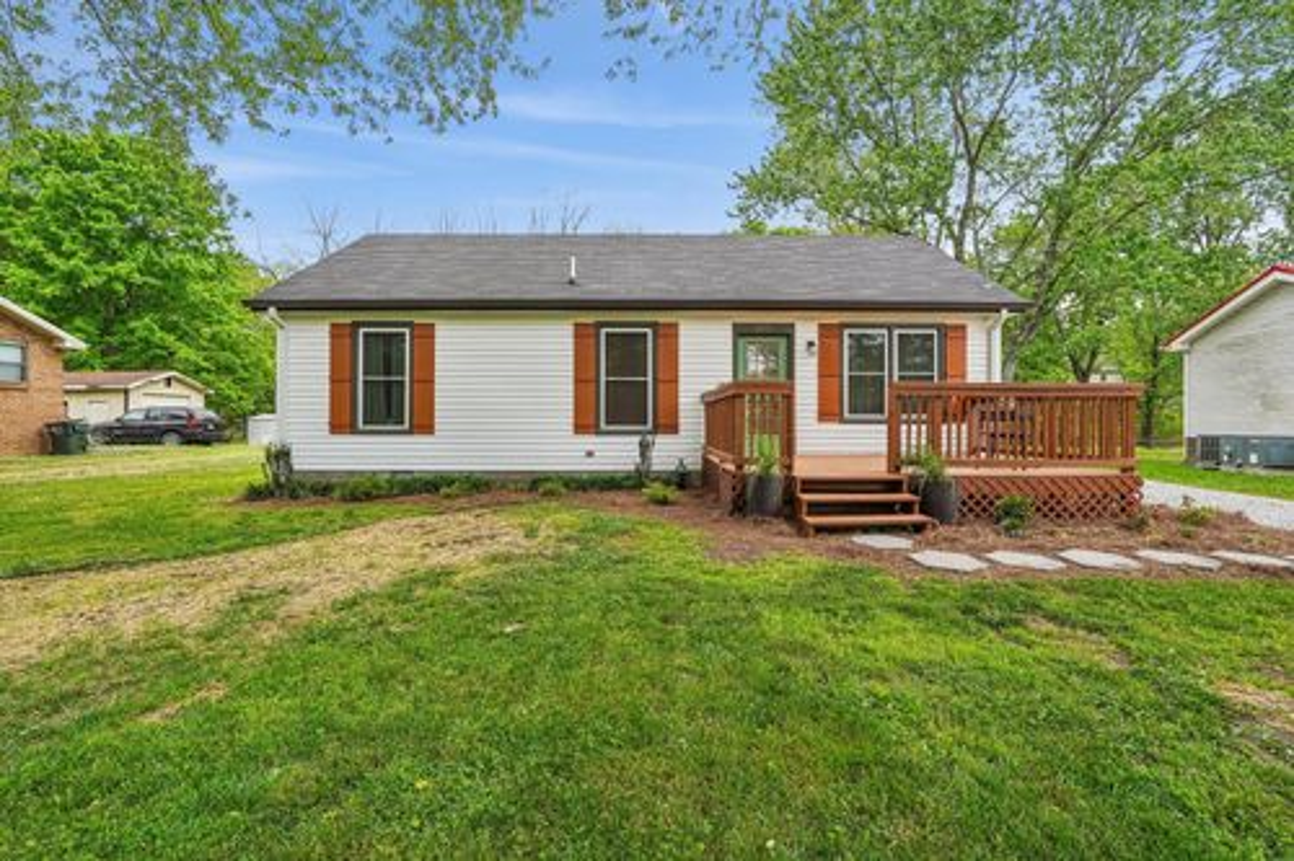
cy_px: 430
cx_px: 647
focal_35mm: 16
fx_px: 575
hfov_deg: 96.8
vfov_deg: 73.7
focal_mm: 16
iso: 400
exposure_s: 1/125
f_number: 11
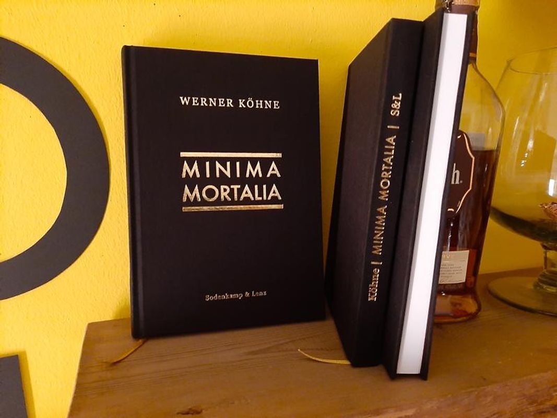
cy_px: 209
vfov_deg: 53.1
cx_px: 278
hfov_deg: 67.3
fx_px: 418
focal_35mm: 26
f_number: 1.7
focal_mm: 3.93
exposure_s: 1/20
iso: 500
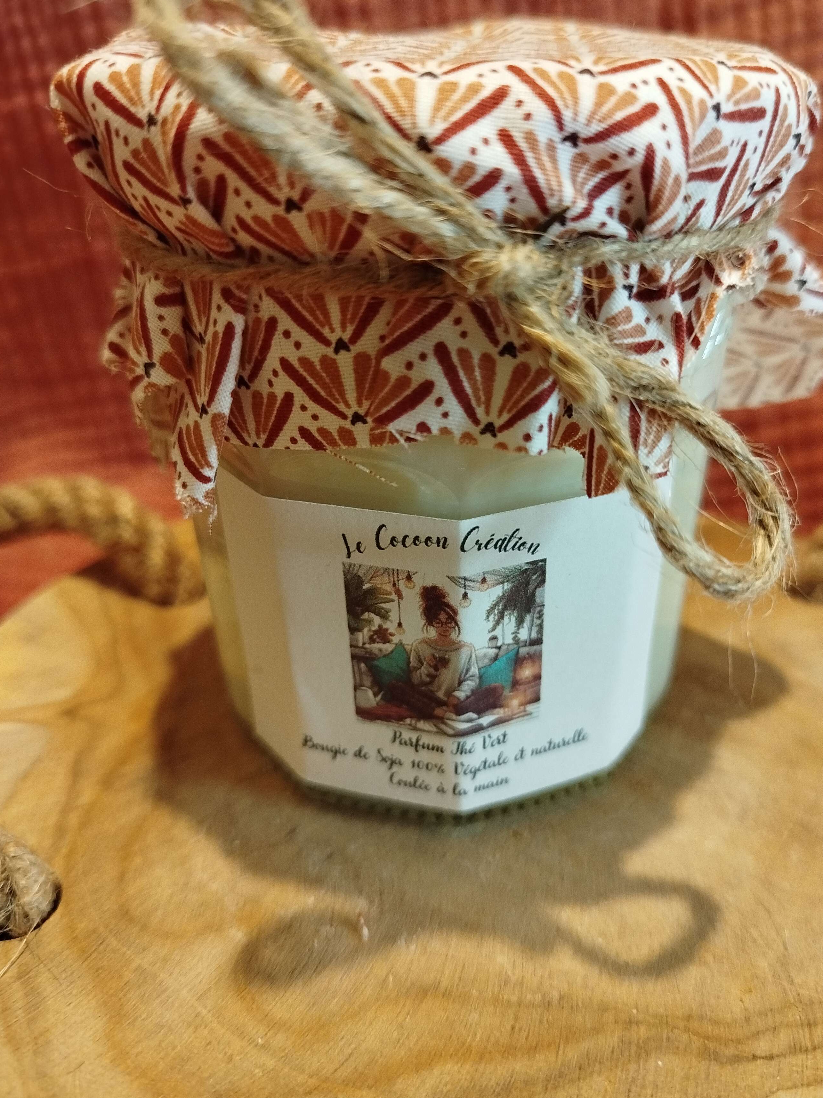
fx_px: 888
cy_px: 543
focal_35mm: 28
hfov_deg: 49.6
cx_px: 463
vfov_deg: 63.4
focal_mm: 5.31
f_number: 1.7
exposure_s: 1/25
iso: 640
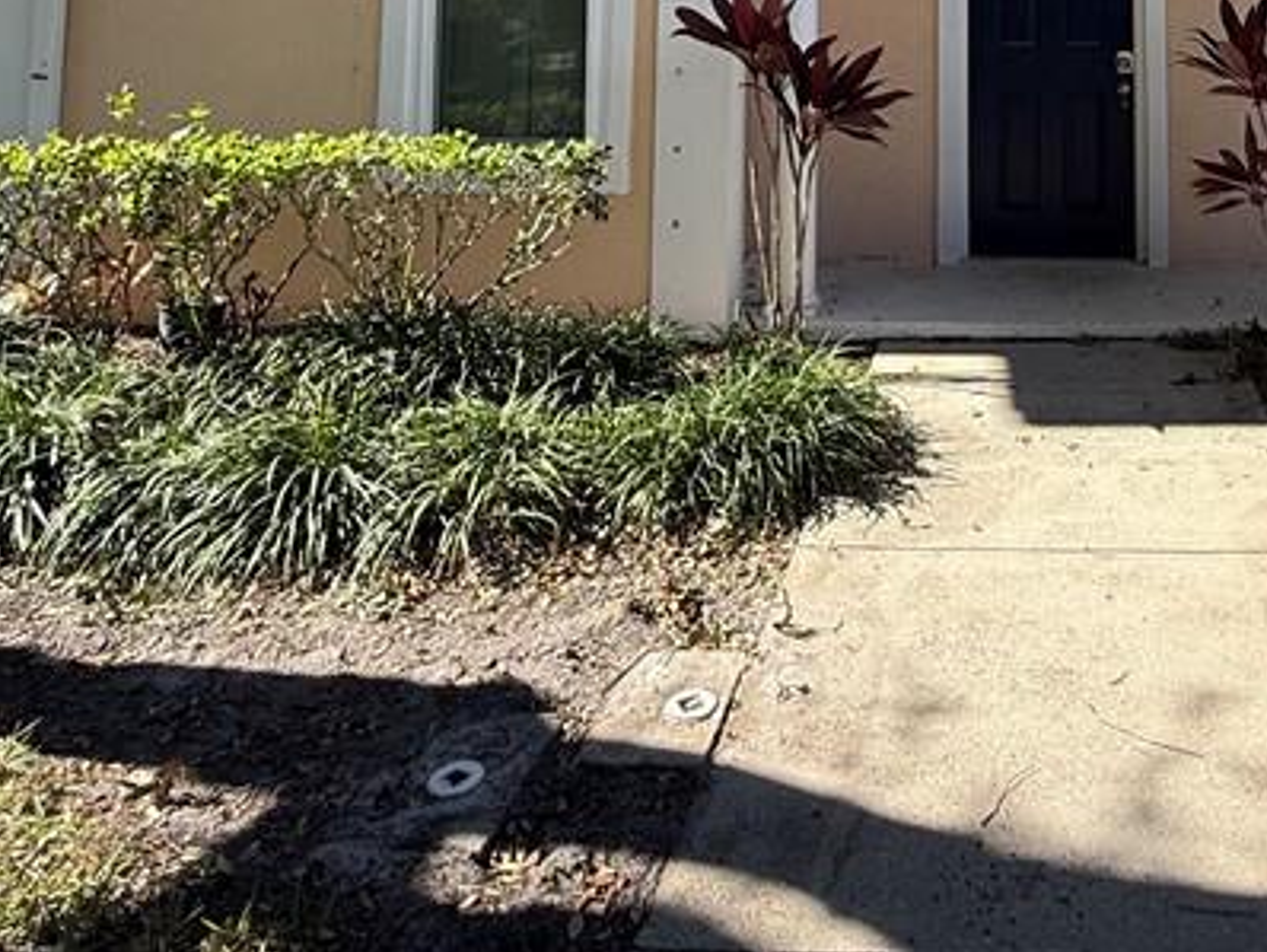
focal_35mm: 36
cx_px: 965
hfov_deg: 49.1
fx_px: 1318
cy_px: -111
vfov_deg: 34.1
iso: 64
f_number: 2.2
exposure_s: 1/510
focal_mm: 2.22
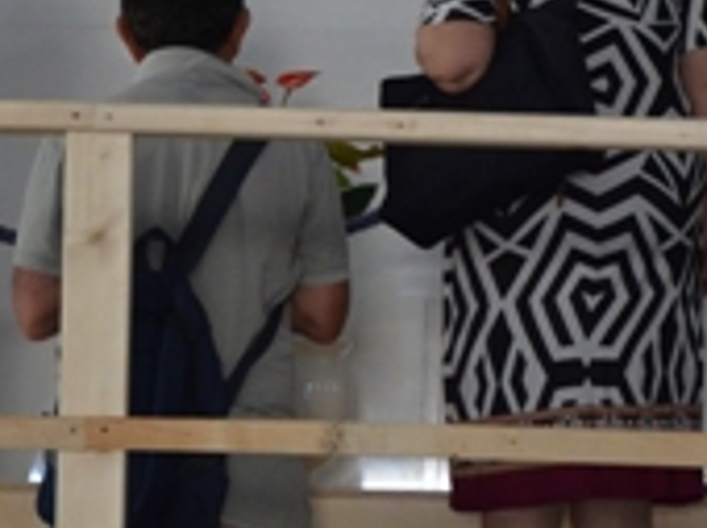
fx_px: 6057
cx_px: 403
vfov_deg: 5.0
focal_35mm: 297
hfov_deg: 6.7
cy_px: 0
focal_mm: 58
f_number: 5
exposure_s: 1/30
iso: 1600
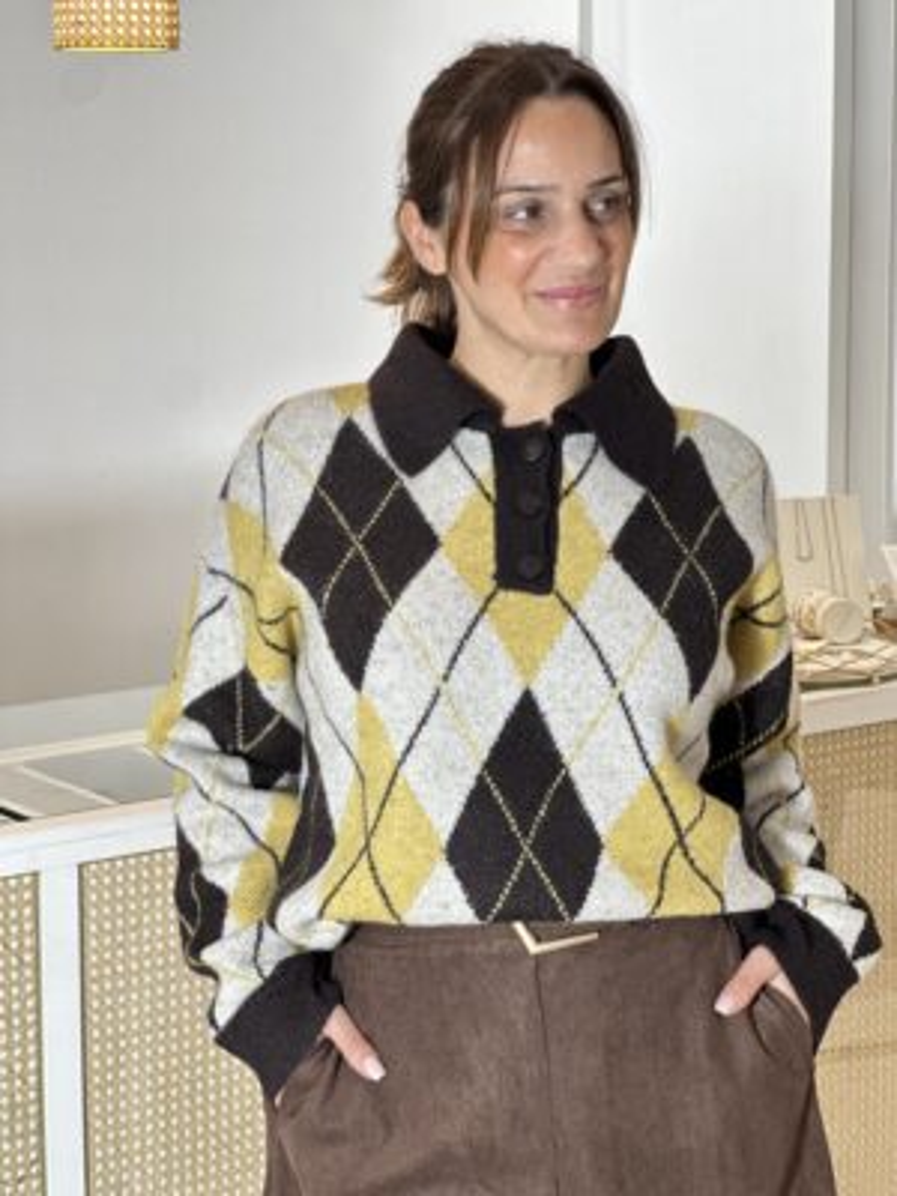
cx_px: 448
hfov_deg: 19.1
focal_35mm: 77
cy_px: 598
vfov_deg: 25.3
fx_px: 2660
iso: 160
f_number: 2.8
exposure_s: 1/50
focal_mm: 9
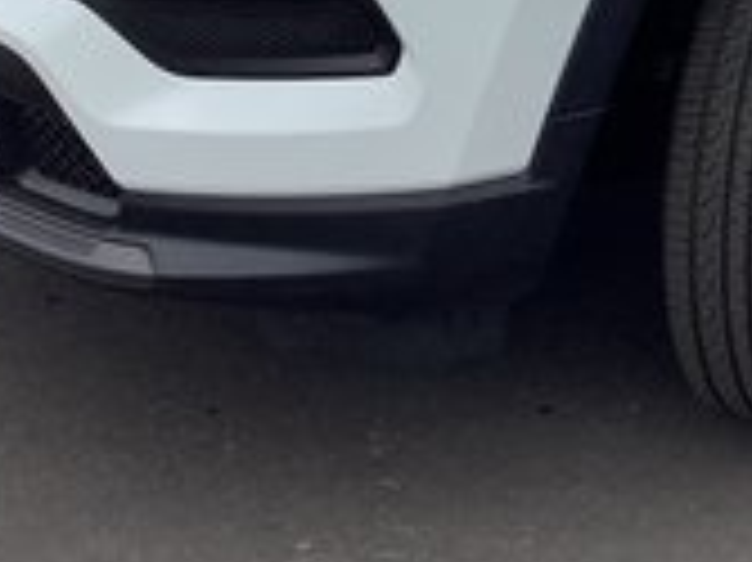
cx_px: 869
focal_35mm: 119
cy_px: -265
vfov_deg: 11.9
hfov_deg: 16.0
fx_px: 2583
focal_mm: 3.3
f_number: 2.4
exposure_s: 1/905
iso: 25
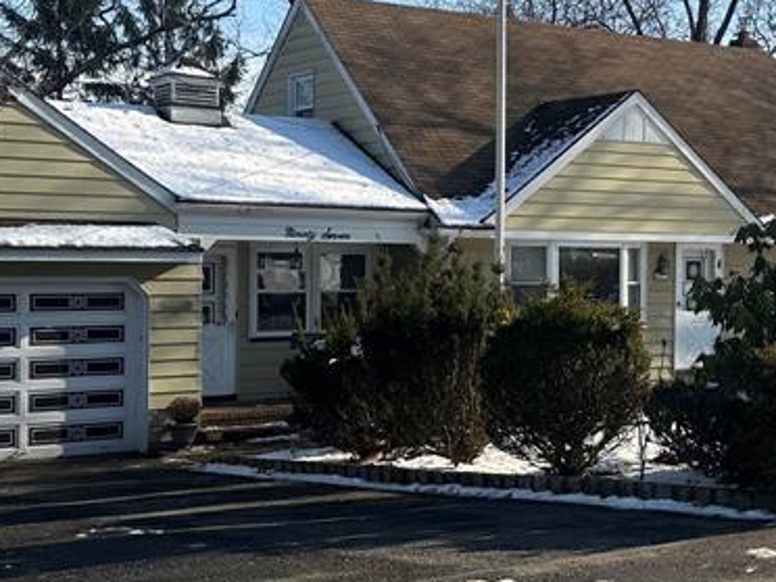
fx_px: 1480
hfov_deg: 28.9
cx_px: 590
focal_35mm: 66
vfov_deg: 22.3
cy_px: 275
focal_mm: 6.86
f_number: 1.78
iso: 80
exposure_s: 1/3356
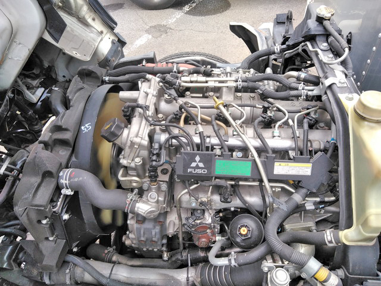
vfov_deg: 51.4
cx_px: 190
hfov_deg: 65.3
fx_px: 297
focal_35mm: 27
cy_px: 143
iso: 61
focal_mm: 3.46
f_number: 2.2
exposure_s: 1/114
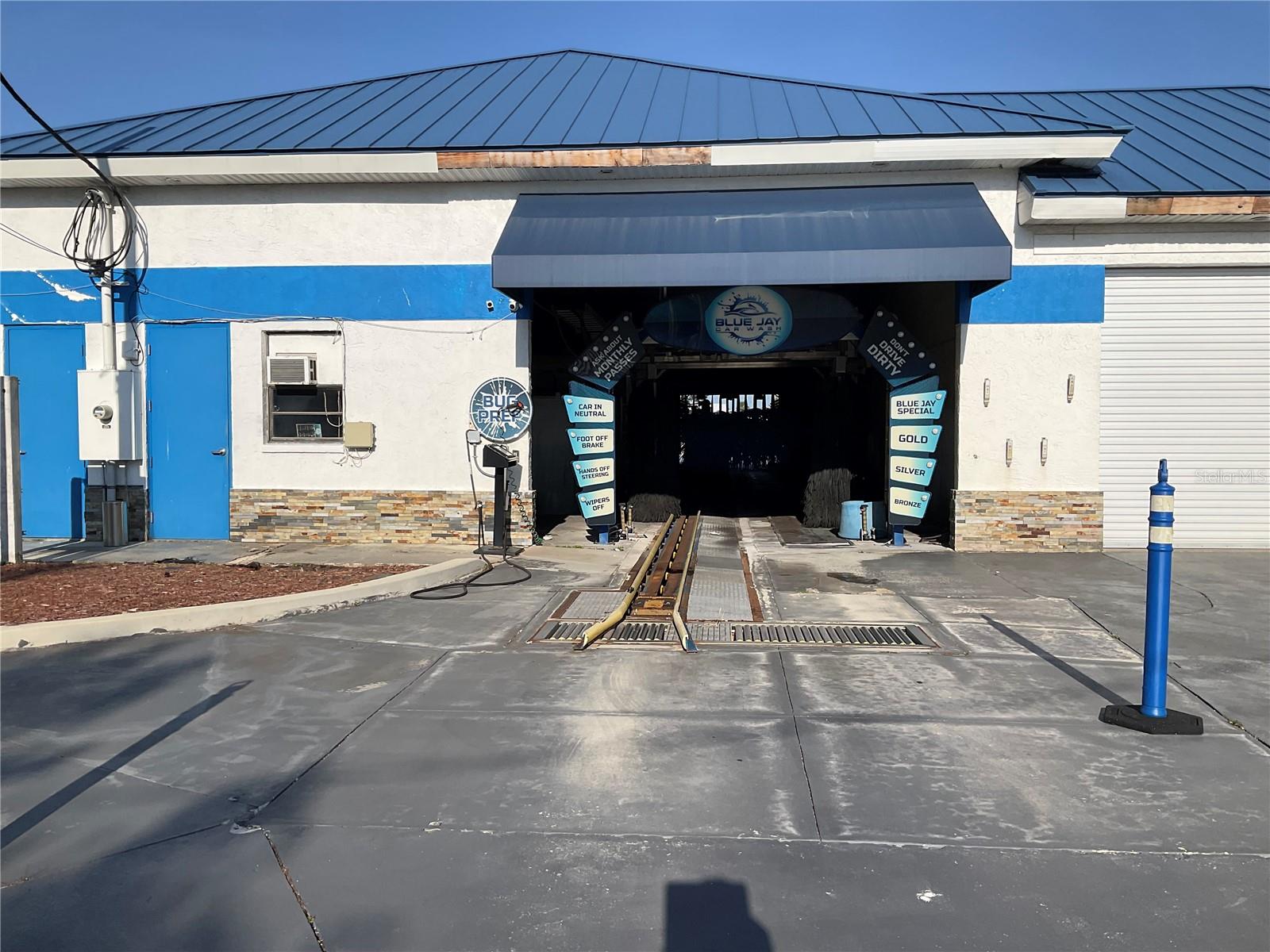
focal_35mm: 29
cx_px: 635
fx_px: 1064
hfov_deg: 61.7
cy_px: 476
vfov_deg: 48.2
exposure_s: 1/3534
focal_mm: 3
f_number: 1.8
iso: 16
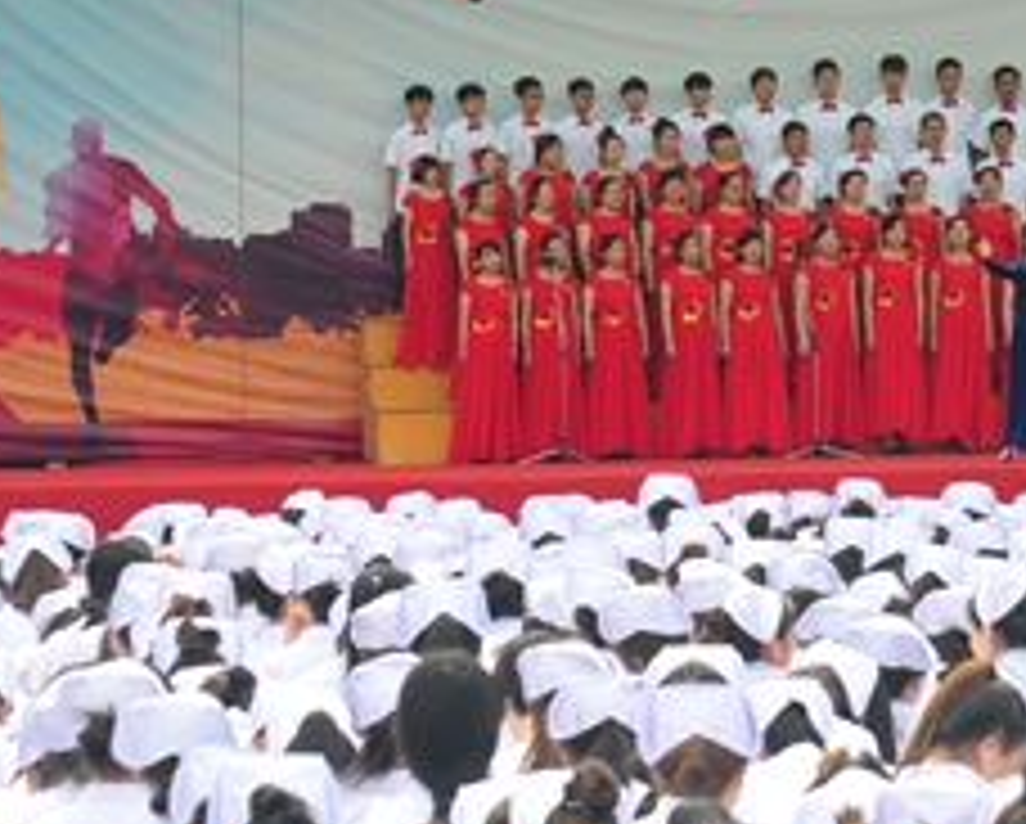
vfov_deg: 7.1
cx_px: 990
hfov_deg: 8.8
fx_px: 6628
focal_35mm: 218
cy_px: 180
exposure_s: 1/200
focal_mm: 52
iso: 250
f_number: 7.1
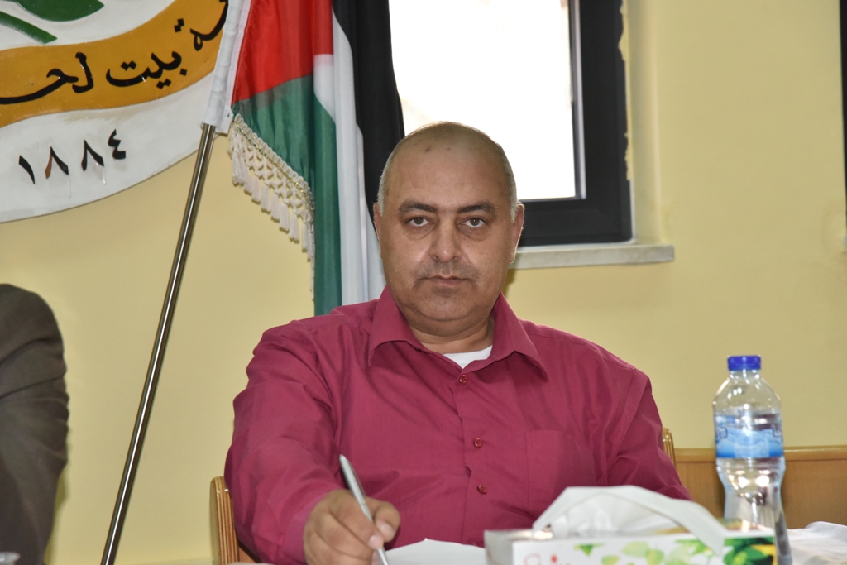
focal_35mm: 120
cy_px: 282
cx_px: 424
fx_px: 2824
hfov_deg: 17.1
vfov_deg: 11.4
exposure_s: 1/250
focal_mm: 120
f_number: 7.1
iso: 2500
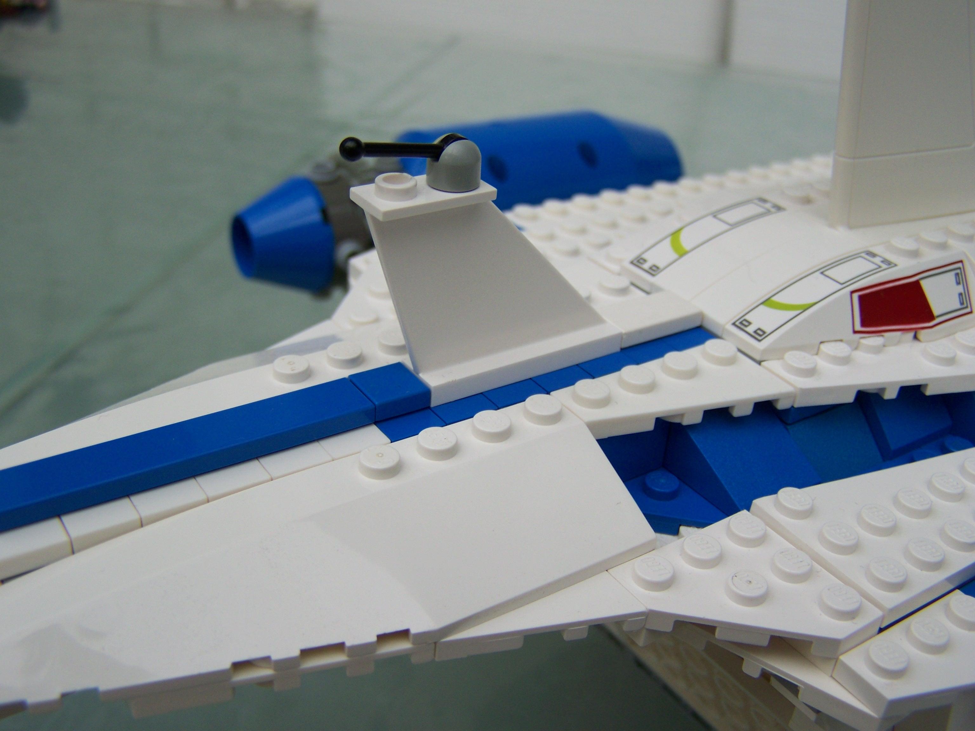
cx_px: 488
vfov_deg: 37.7
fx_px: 1070
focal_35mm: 38
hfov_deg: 49.0
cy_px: 366
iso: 64
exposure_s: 1/320
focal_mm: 6.3
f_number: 2.8
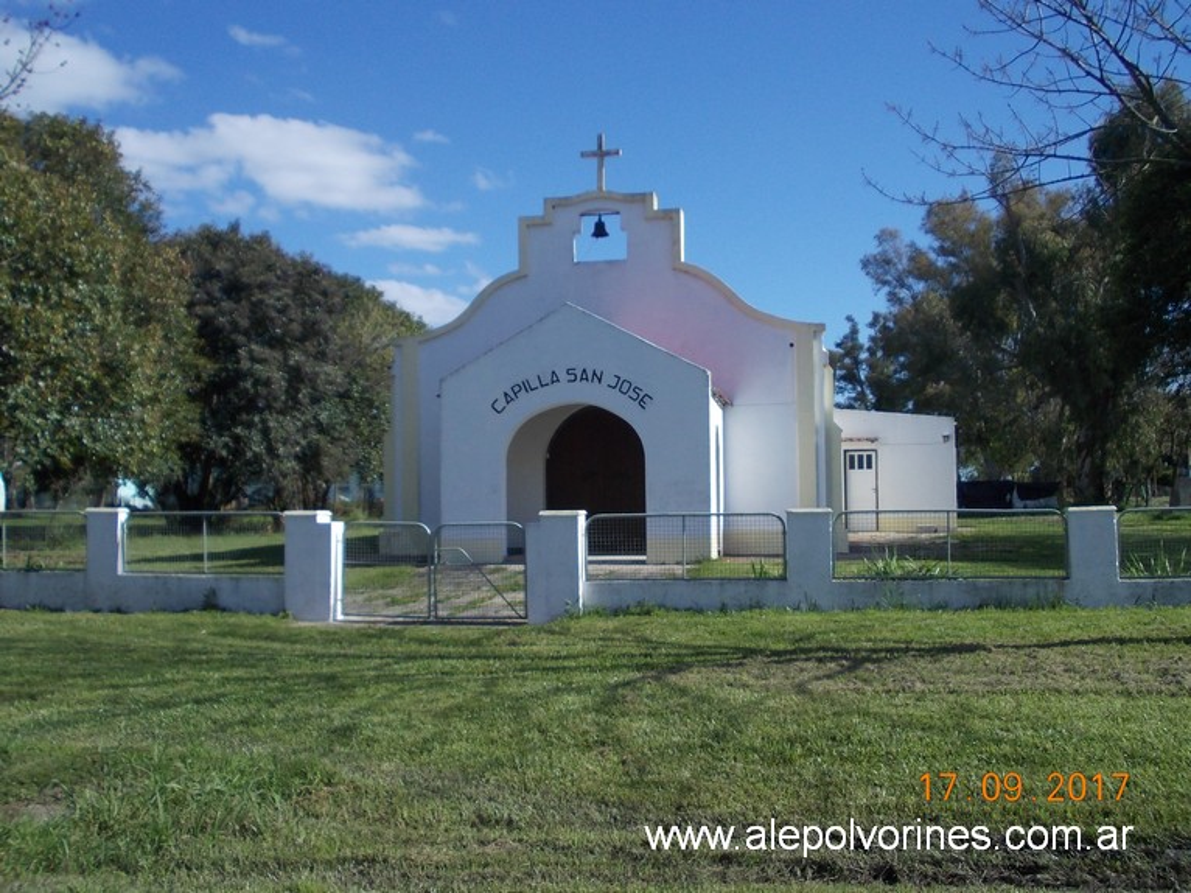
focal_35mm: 38
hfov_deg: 49.0
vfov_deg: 37.7
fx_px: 1307
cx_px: 596
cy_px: 446
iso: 80
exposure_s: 1/320
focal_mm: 5.3
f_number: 6.2
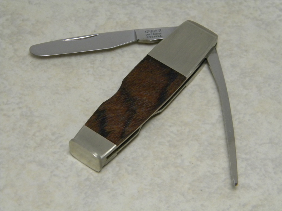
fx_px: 855
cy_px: 106
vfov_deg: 14.1
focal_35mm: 105
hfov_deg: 18.7
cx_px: 141
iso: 400
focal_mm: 19
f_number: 4.7
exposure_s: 1/21.7
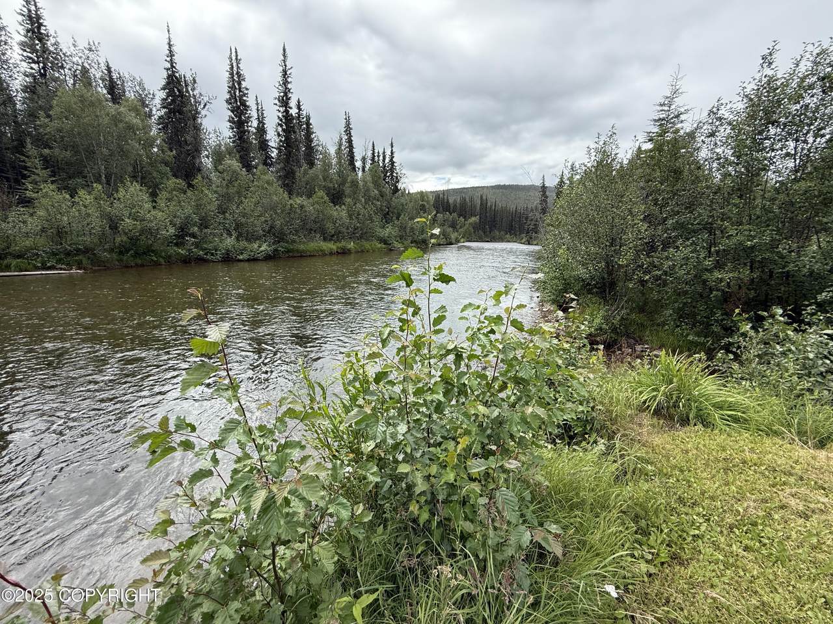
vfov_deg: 85.7
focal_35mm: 14
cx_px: 416
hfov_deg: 102.1
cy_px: 312
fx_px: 337
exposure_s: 1/876
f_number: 2.2
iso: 64
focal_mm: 2.22
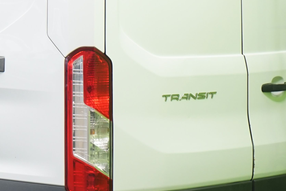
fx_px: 1398
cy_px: 39
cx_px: -64
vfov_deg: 7.8
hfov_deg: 11.4
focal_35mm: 176
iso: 800
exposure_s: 1/40
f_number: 5.6
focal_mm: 49
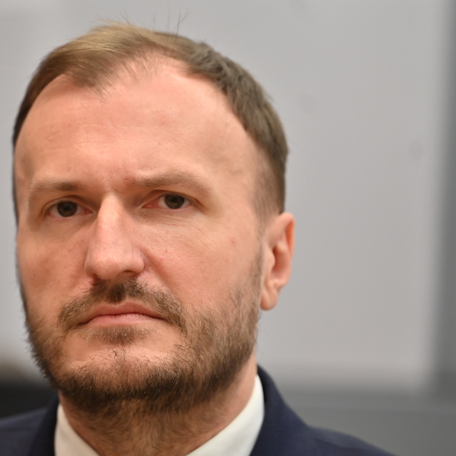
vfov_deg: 6.7
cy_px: 223
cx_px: 114
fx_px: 3875
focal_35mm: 260
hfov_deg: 6.7
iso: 720
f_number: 2.8
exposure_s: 1/200
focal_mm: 180
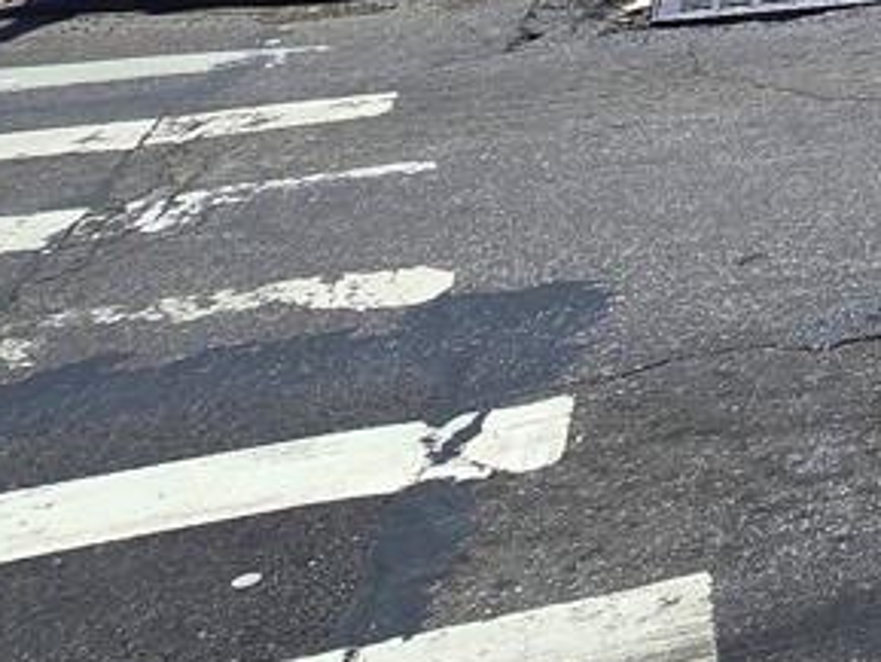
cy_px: -494
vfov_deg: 17.1
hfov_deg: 19.0
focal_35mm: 72
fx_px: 1833
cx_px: 1671
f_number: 2.2
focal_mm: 2.2
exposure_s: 1/3409
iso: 50
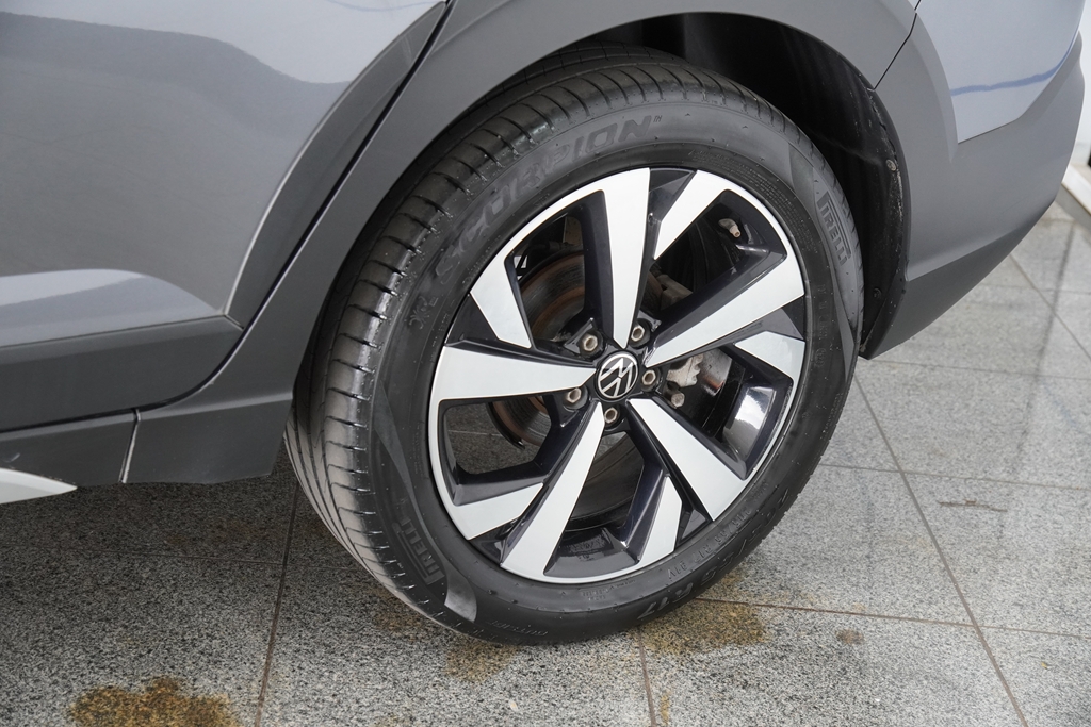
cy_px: 364
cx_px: 546
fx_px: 2000
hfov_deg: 30.5
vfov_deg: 20.6
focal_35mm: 66
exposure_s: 1/160
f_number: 4
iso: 1250
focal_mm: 44
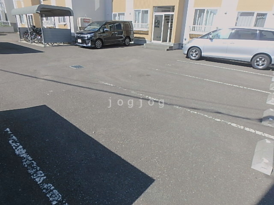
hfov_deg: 79.0
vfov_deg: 63.4
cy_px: 102
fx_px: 166
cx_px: 137
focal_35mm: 21
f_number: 6
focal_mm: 3.7
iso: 125
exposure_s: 1/400
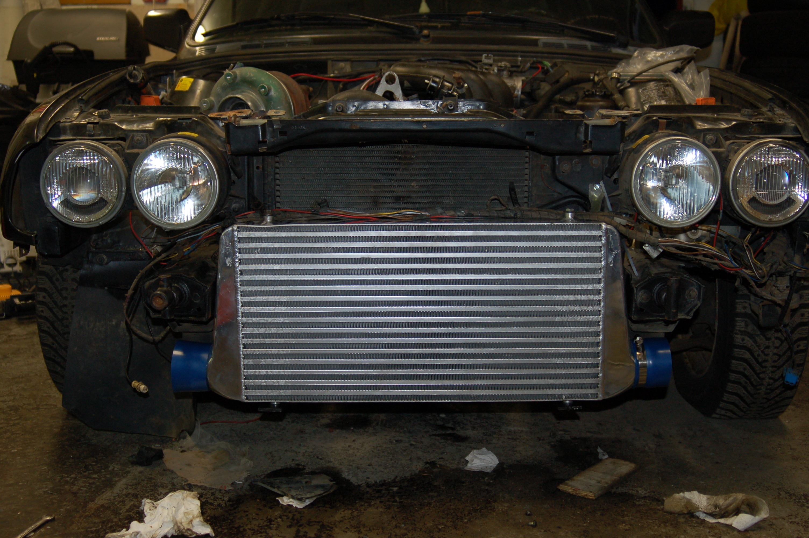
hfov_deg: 46.4
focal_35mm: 42
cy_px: 269
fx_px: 943
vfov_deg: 31.8
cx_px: 404
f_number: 3.3
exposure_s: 1/60
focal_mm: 28
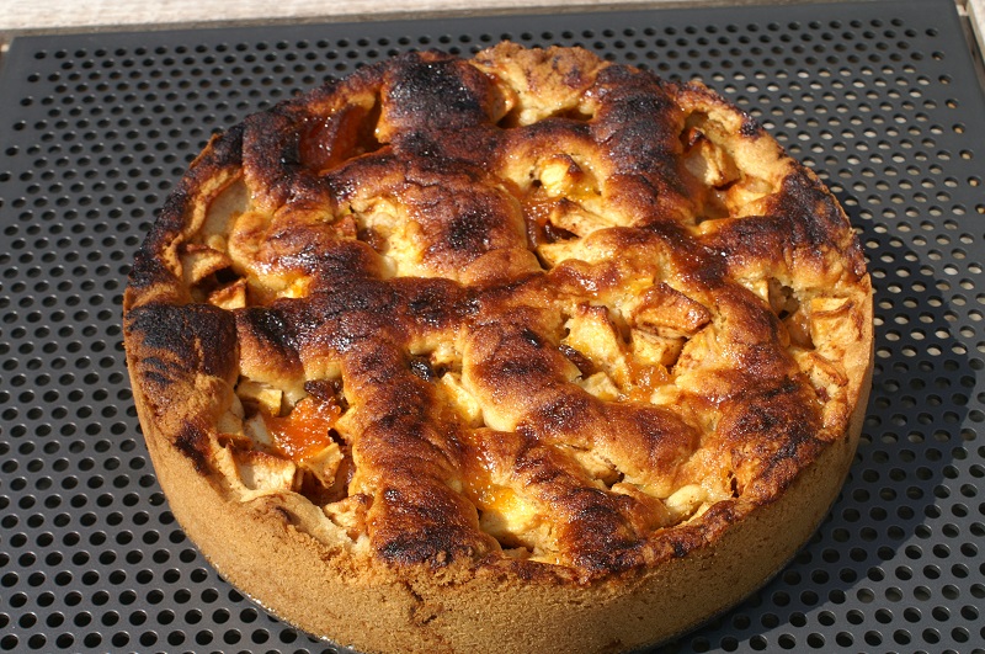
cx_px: 492
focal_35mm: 60
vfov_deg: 22.6
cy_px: 327
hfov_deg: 33.4
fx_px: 1639
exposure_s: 1/125
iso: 100
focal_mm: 40
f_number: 13
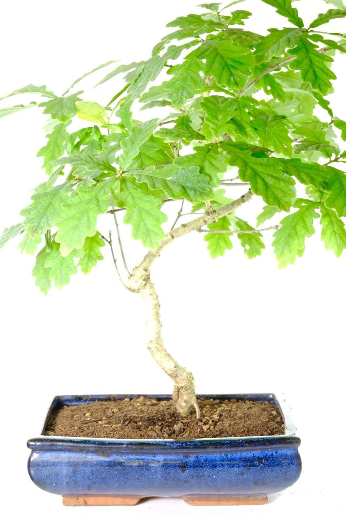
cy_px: 260
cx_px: 173
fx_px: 922
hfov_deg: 21.3
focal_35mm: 64
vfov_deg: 31.4
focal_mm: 42.9
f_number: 9
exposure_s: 1/40
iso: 3200
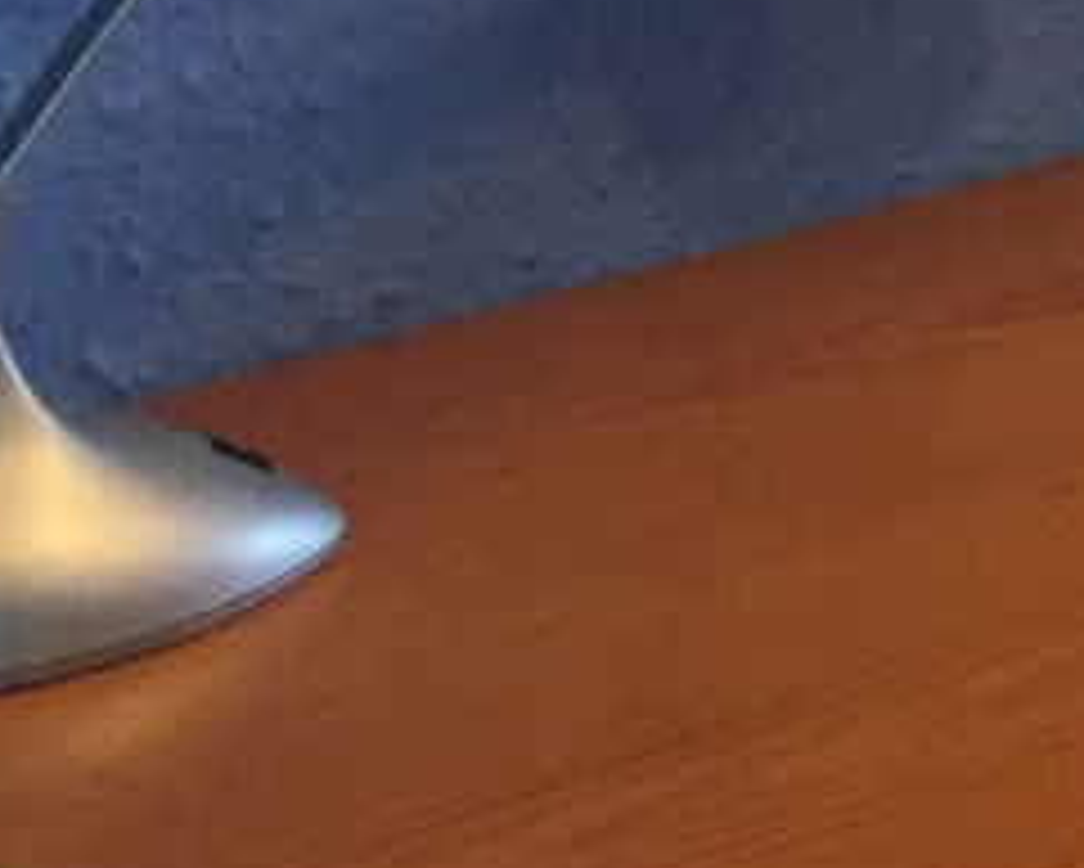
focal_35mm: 188
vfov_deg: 8.0
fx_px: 6034
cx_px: 2802
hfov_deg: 9.0
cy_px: -684
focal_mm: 4.15
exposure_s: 1/33
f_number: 2.2
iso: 250
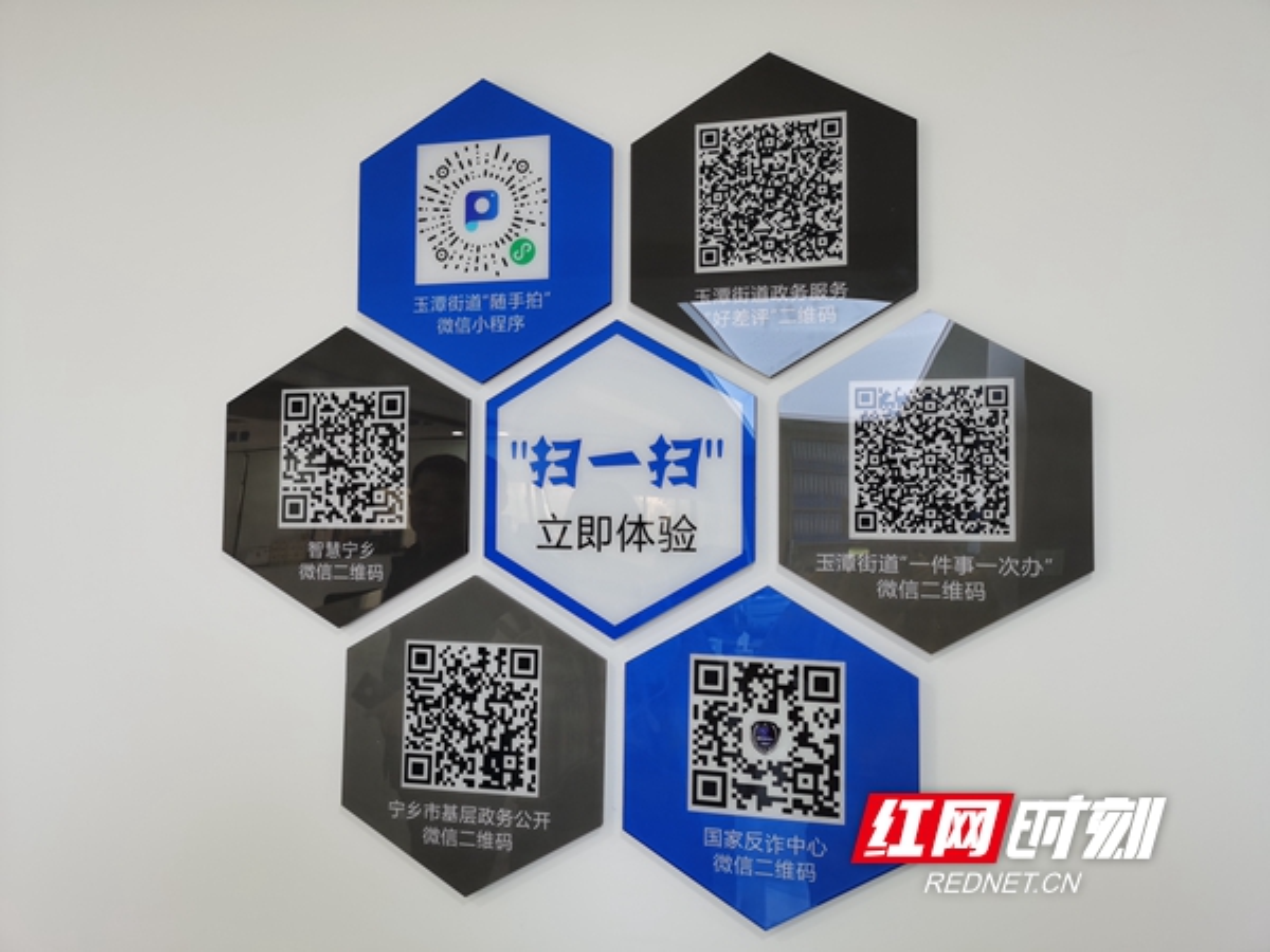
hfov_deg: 65.3
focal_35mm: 27
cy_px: 476
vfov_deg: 51.4
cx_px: 635
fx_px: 991
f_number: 1.8
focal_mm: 5.58
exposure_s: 1/50
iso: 125
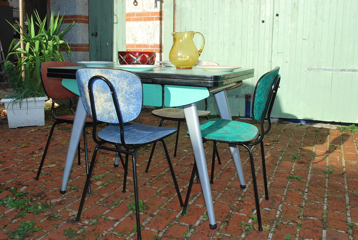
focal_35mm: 33
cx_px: 179
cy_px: 120
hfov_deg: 57.2
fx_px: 329
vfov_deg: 40.1
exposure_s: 1/200
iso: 100
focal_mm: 22
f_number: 6.3
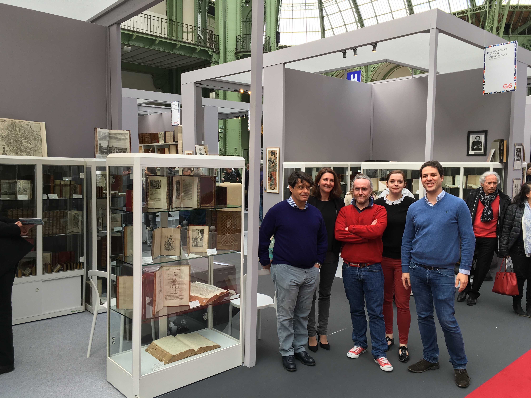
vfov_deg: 48.2
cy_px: 199
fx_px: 445
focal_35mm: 29
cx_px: 266
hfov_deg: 61.7
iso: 25
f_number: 2.2
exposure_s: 1/132
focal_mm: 4.15
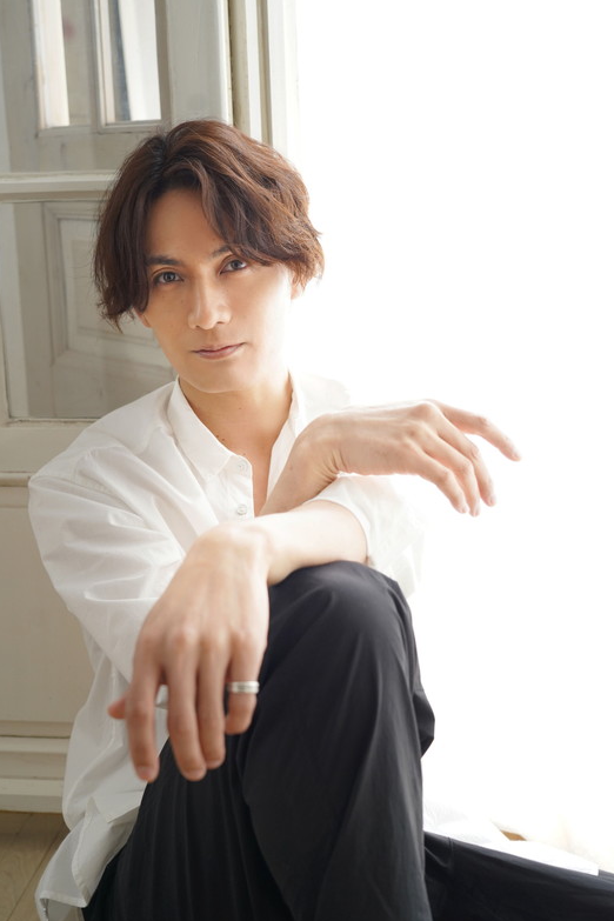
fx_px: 1202
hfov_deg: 28.6
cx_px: 306
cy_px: 456
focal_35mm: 47
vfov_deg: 41.9
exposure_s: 1/160
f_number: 4.5
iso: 1600
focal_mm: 46
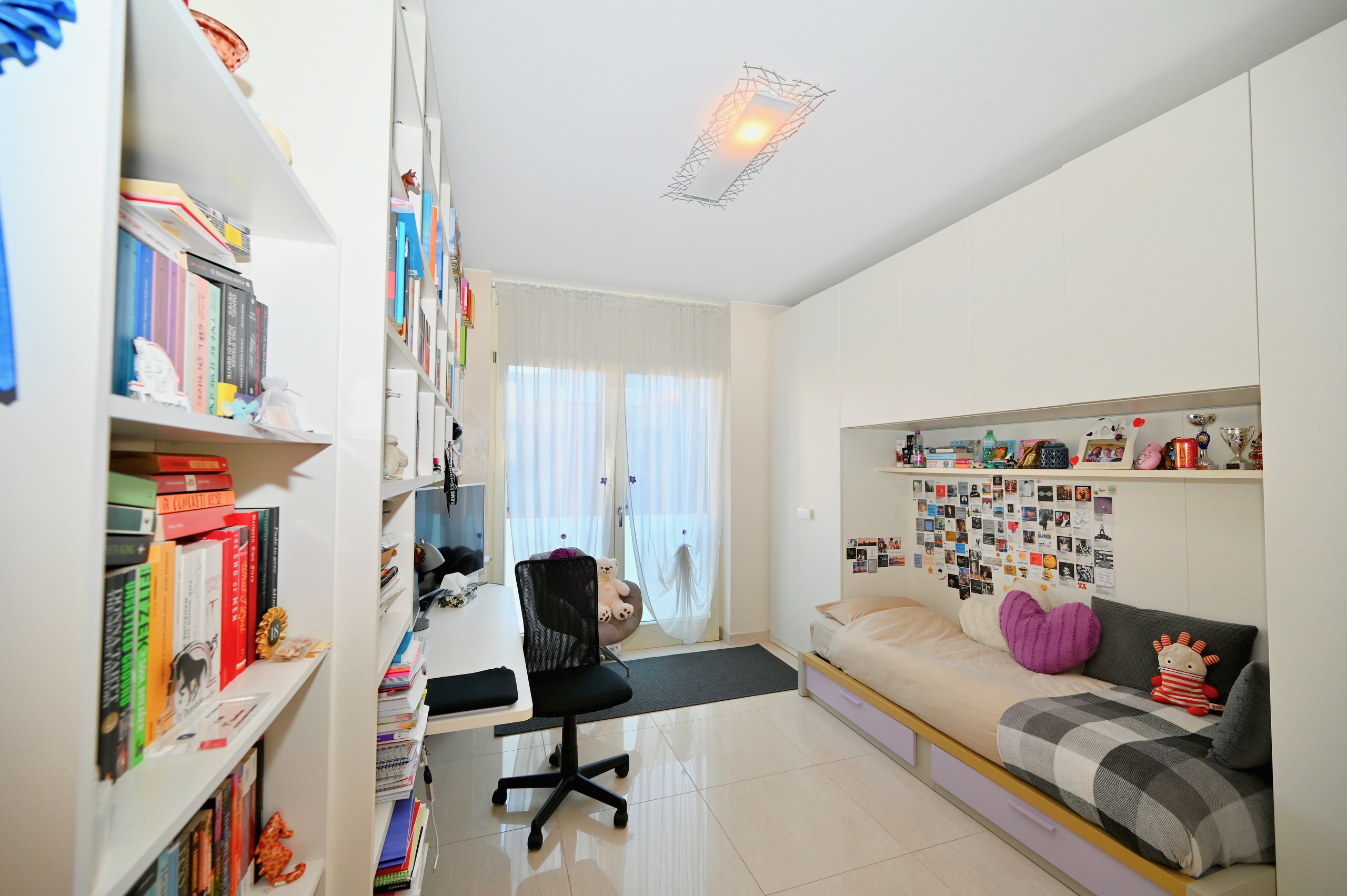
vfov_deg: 81.1
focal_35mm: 14
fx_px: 523
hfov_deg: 104.3
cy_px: 448
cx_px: 674
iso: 200
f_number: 5
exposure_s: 1/80
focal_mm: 14
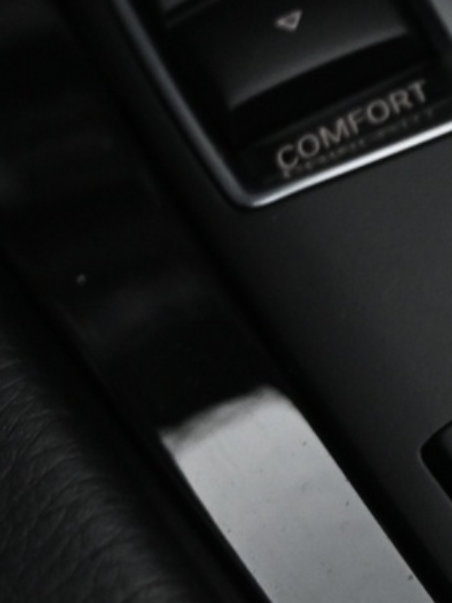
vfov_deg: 16.7
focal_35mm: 118
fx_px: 2056
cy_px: 345
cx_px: 1069
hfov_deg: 10.8
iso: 1600
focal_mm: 19
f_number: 3.8
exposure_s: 1/25
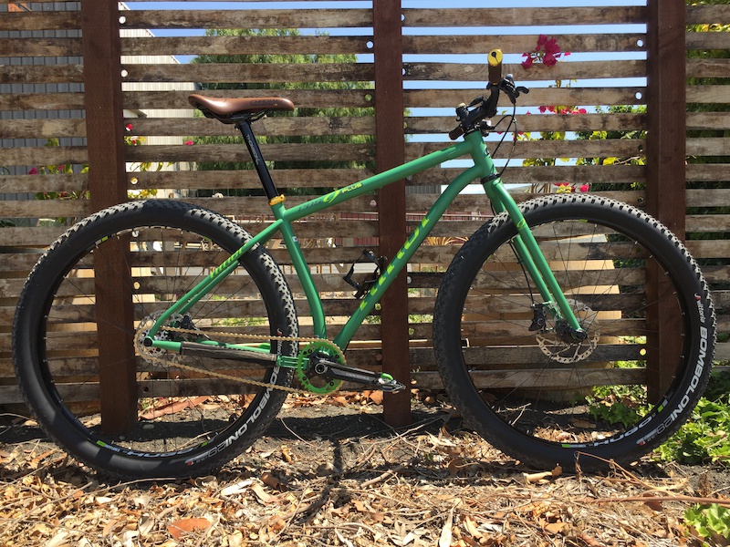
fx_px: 612
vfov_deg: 48.2
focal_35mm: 29
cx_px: 365
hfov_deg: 61.7
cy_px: 274
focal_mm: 4.15
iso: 32
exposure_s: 1/879
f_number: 2.2
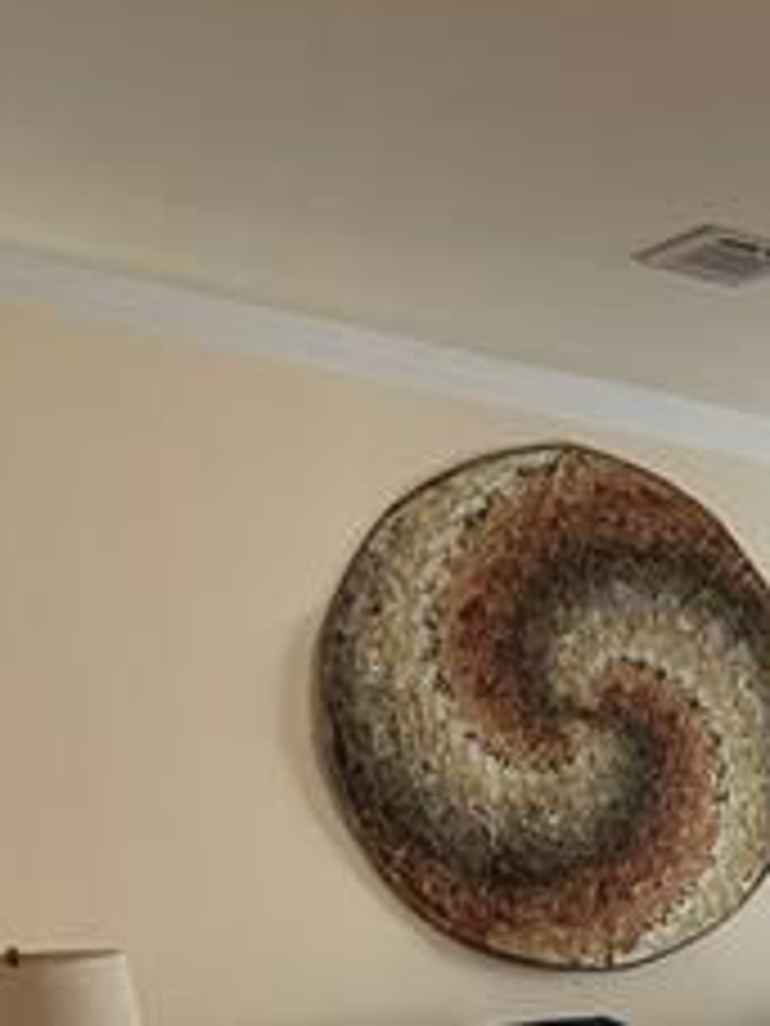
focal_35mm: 81
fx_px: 2402
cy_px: 1098
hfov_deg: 16.1
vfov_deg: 22.9
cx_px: 1279
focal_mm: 6.76
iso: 50
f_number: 1.78
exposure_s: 1/48
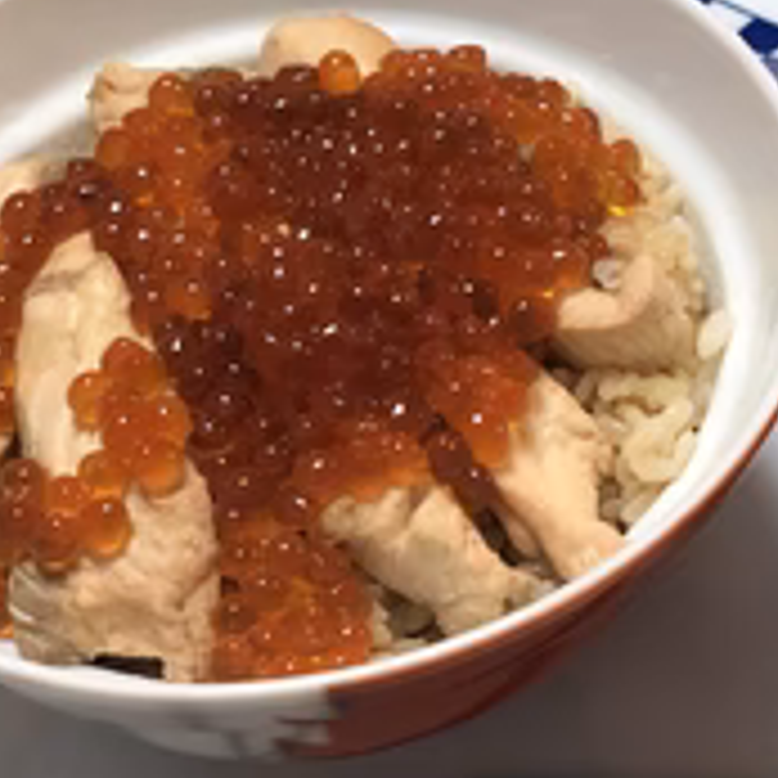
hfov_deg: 16.2
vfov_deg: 16.4
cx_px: 724
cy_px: 243
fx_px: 2695
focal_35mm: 106
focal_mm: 6
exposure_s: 1/40
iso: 100
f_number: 2.4
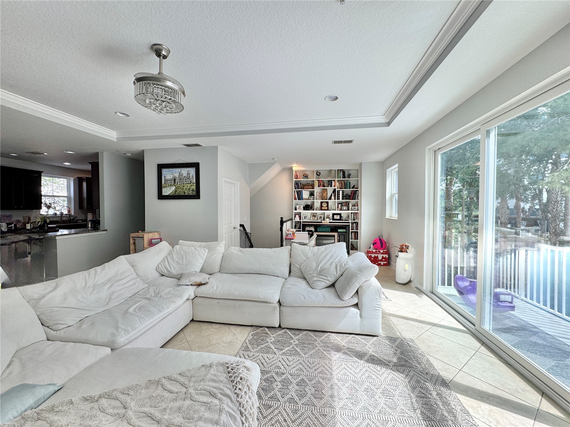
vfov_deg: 85.7
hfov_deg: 102.1
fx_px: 231
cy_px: 214
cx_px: 285
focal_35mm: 14
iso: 64
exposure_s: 1/120
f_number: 2.2
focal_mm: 2.22
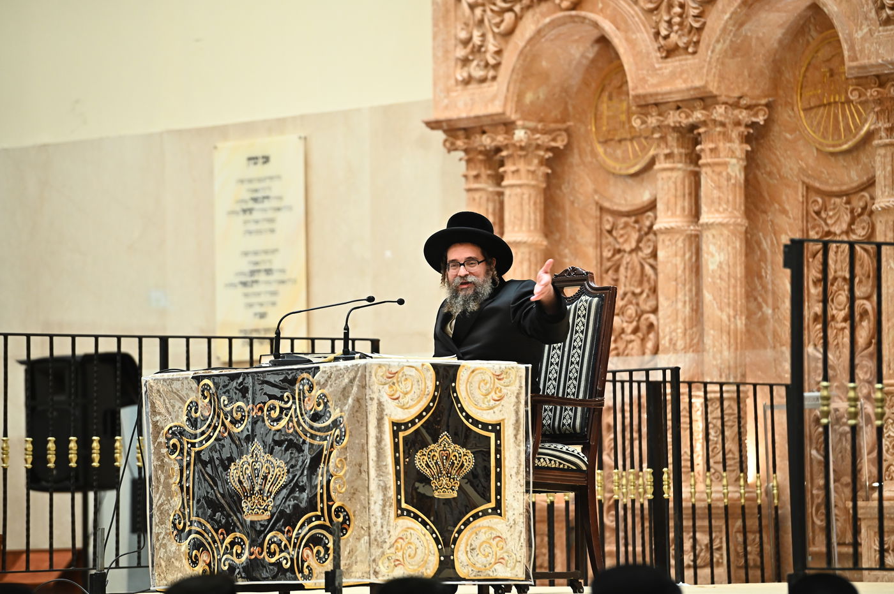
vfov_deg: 6.9
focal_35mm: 200
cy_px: 297
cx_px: 447
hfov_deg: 10.3
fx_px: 4962
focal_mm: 200
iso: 2000
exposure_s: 1/200
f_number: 4.5
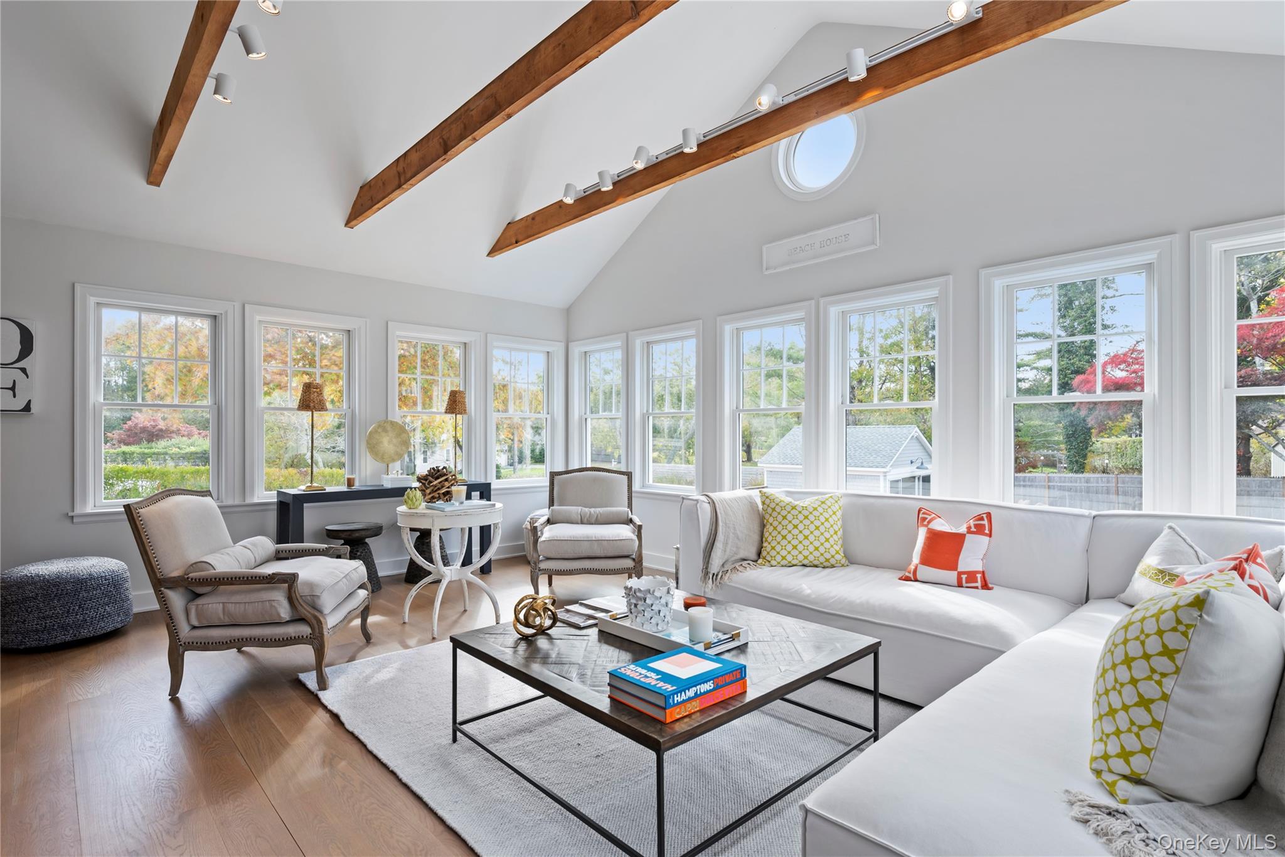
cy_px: 428
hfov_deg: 91.6
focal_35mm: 18
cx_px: 642
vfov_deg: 68.9
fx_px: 625
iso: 400
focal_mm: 17.5
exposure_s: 1/25
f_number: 8
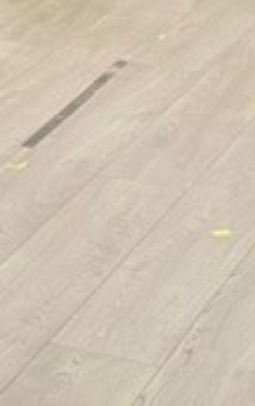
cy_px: -496
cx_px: -42
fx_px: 1818
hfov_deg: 8.0
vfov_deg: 11.1
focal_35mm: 164
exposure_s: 1/50
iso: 100
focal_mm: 4.25
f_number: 1.8
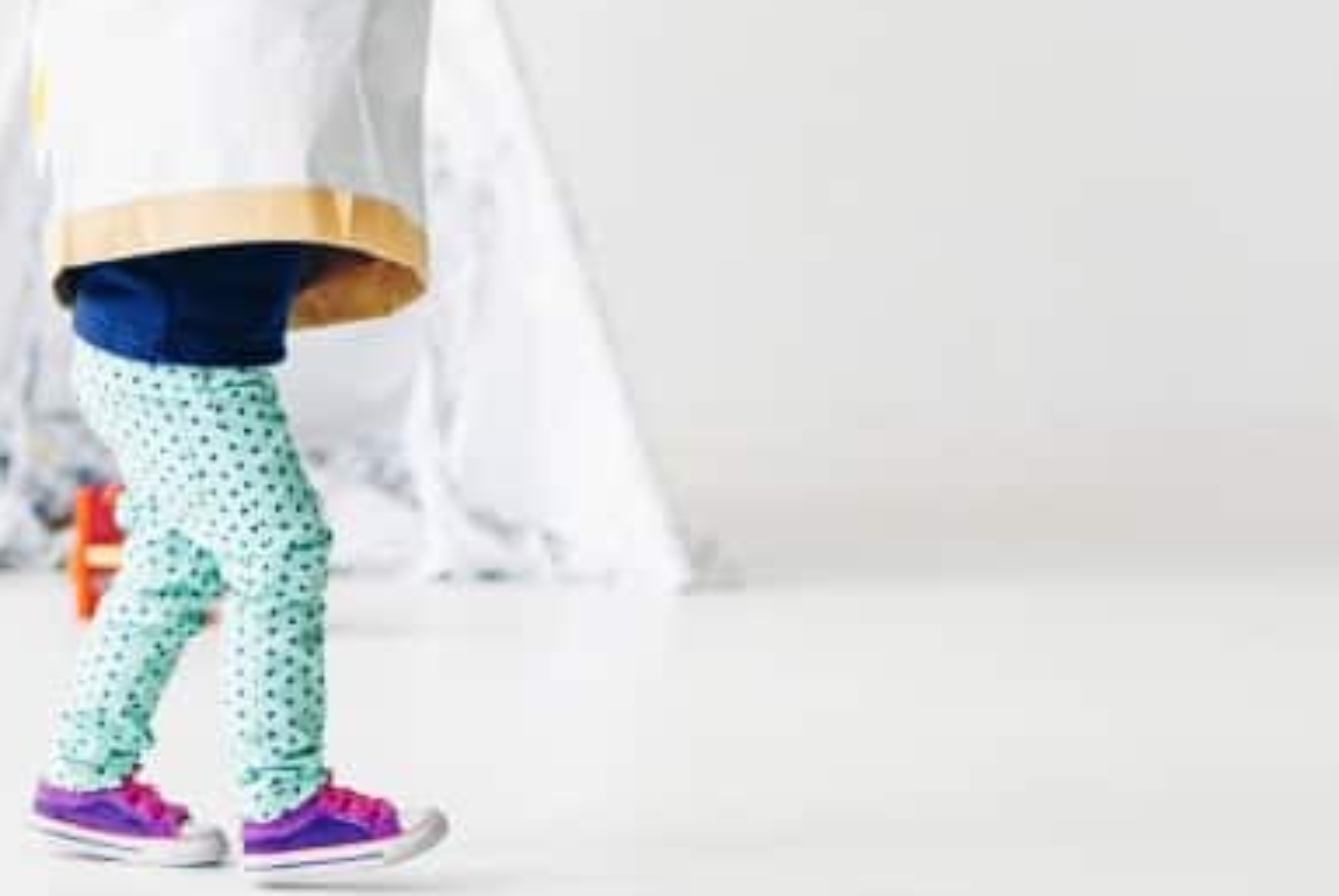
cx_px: 530
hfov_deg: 10.3
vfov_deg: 6.9
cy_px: -85
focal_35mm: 199
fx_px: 7410
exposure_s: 1/800
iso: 640
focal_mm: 85
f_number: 2.8
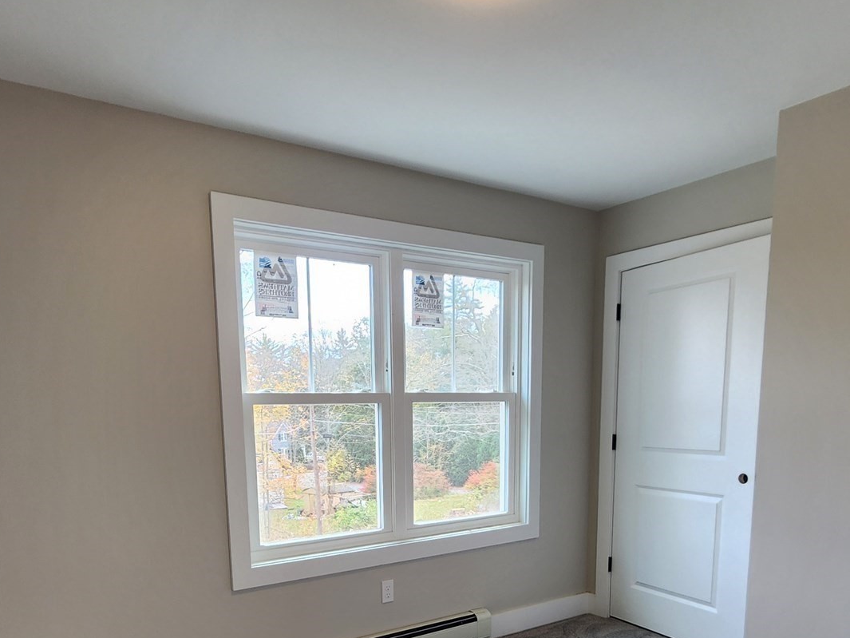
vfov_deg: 51.3
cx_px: 397
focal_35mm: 25
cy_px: 514
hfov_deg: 69.3
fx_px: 614
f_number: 2.2
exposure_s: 1/60
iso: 80
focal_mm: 2.2
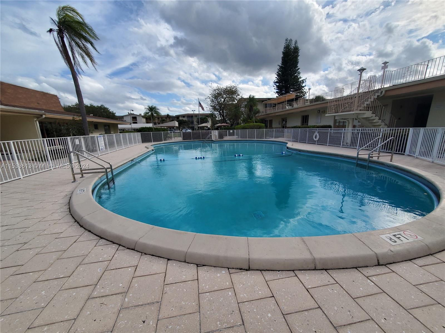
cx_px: 222
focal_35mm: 13
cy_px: 166
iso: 50
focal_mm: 1.8
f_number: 2.2
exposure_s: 1/960
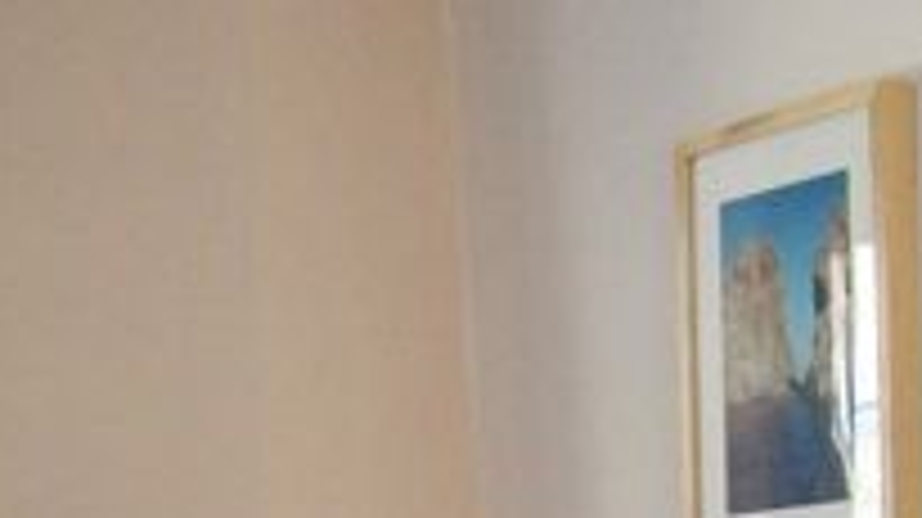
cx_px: -160
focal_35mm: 135
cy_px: 829
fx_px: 3298
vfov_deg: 8.7
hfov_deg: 15.4
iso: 200
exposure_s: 1/64
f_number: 2.7
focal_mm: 6
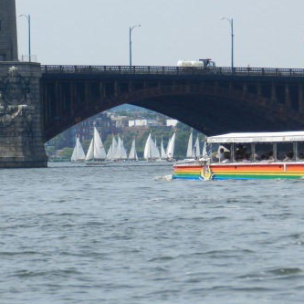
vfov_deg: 4.8
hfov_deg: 4.8
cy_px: 152
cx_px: 170
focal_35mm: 367
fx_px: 3646
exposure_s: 1/800
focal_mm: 55
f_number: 5.4
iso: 160
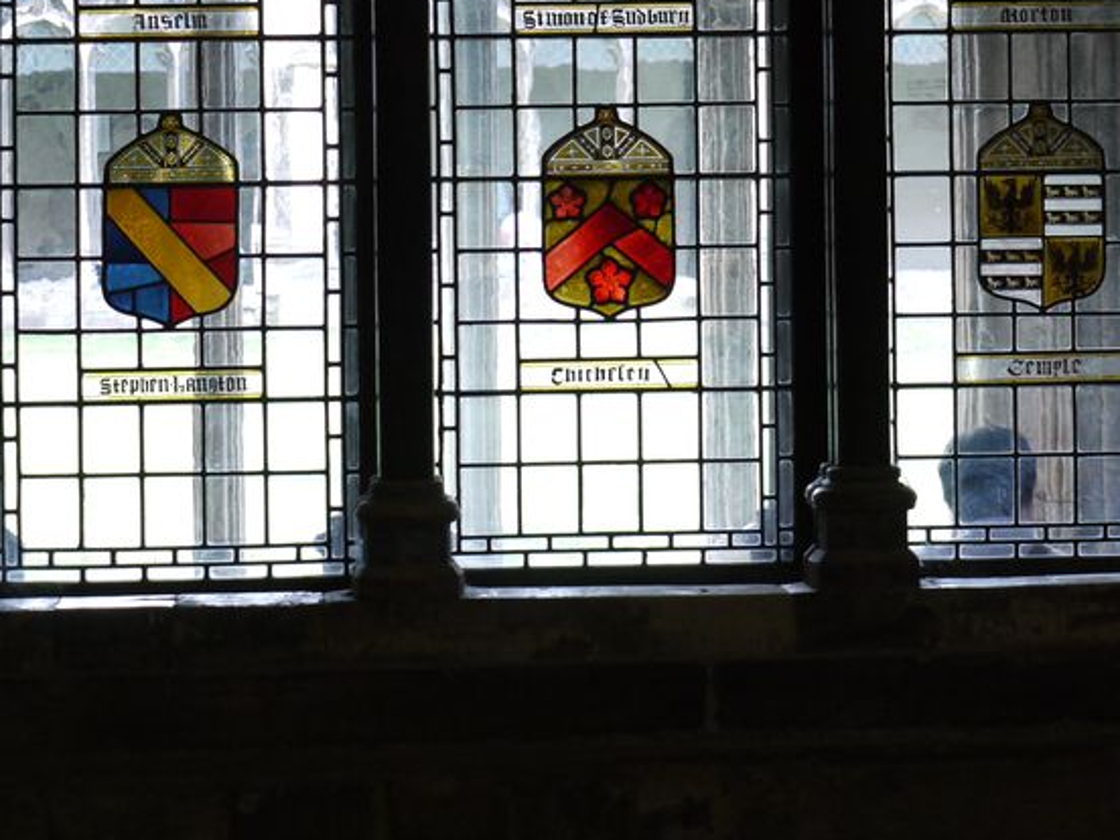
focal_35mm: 167
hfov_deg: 11.8
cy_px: 99
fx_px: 5403
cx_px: 747
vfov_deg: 8.9
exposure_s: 1/30
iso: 400
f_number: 5.6
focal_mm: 45
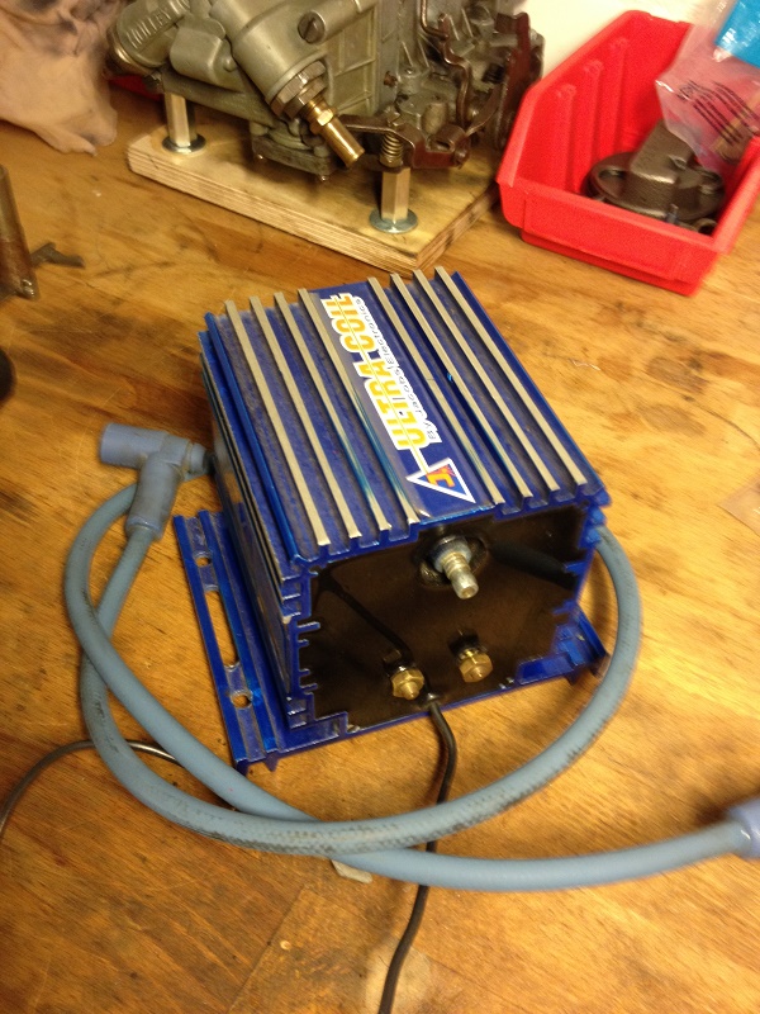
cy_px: 507
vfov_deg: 52.6
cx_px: 380
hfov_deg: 40.7
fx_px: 1025
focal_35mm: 35
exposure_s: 1/20
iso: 125
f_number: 2.4
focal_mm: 4.28
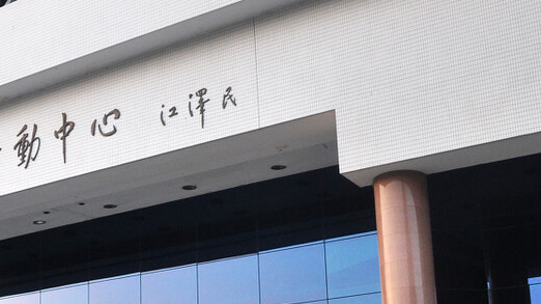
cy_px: 288
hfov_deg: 30.4
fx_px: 932
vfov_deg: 18.1
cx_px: 18
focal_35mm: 65
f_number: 5.6
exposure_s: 1/160
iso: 400
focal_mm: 18
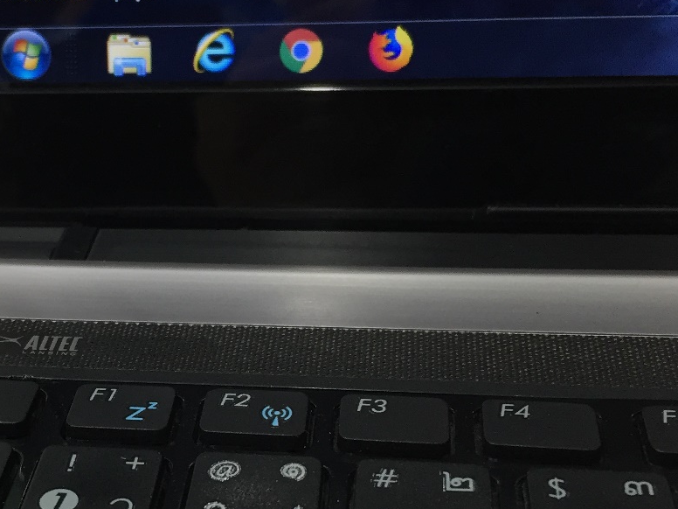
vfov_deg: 23.8
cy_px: 371
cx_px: 138
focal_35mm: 61
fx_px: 1195
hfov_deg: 30.9
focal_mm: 4.15
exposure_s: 1/33
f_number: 2.2
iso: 100
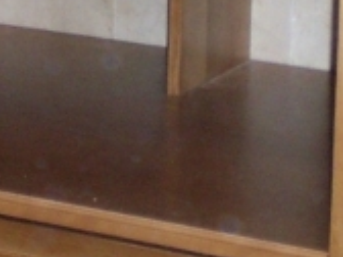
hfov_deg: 9.6
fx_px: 2021
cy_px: 76
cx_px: 0
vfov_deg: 7.3
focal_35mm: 204
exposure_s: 1/60
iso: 200
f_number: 3.1
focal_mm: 6.3
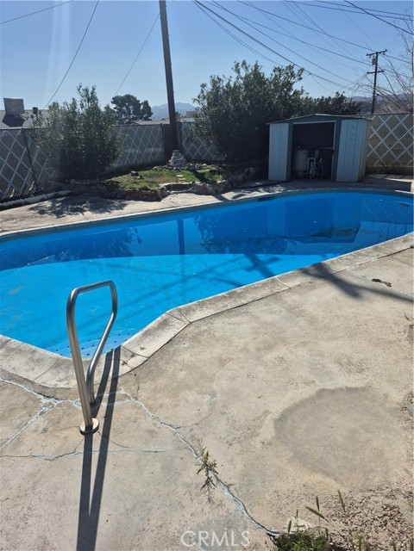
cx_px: 207
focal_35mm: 23
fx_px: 367
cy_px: 276
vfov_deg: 73.9
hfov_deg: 58.9
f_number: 1.8
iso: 25
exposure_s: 1/4512
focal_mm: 5.4
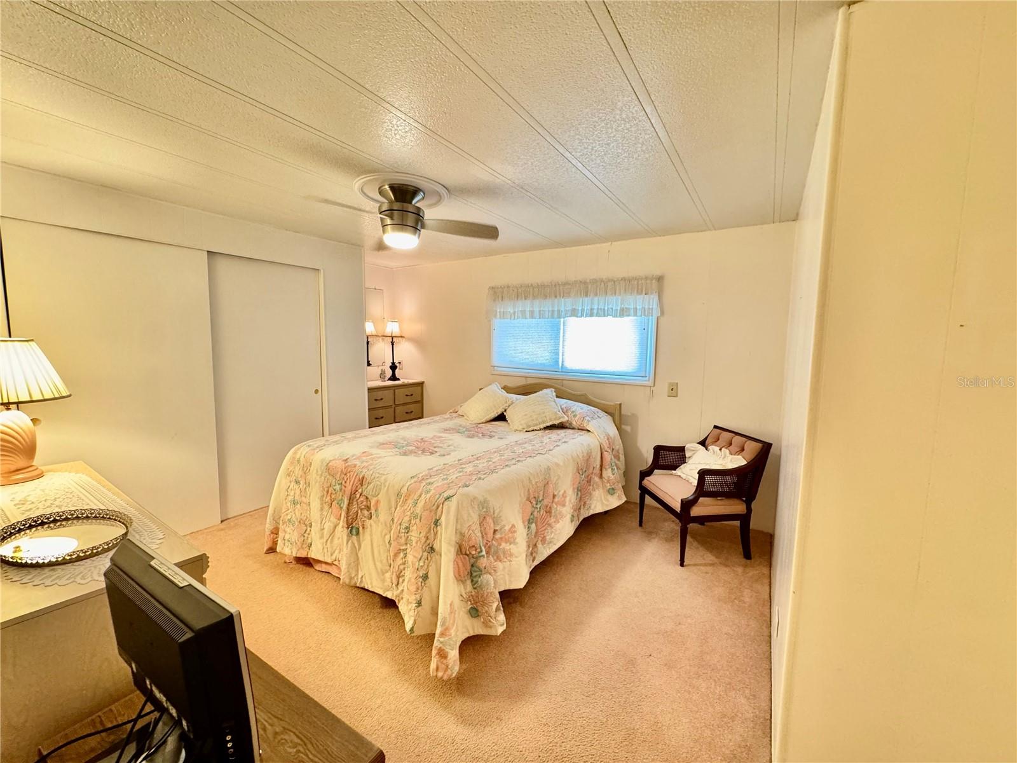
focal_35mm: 14
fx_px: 411
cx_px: 508
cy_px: 382
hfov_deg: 102.1
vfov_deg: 85.7
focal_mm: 2.22
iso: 500
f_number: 2.2
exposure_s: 1/60
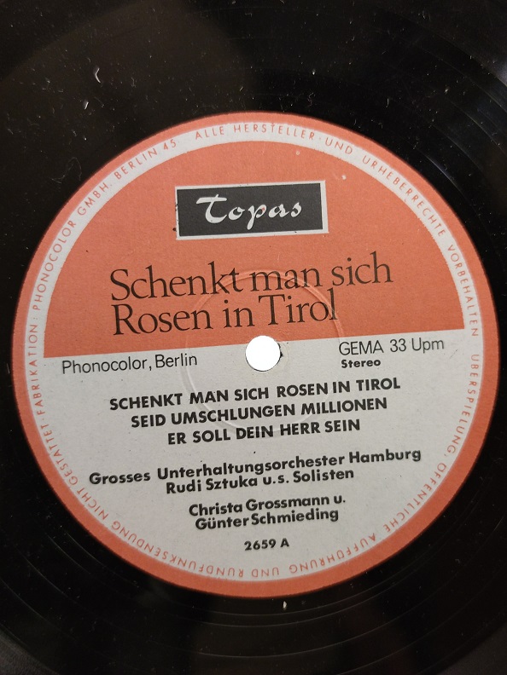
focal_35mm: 48
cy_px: 338
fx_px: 937
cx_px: 254
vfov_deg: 39.7
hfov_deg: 30.3
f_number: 1.69
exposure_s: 1/50
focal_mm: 6.72
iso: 434
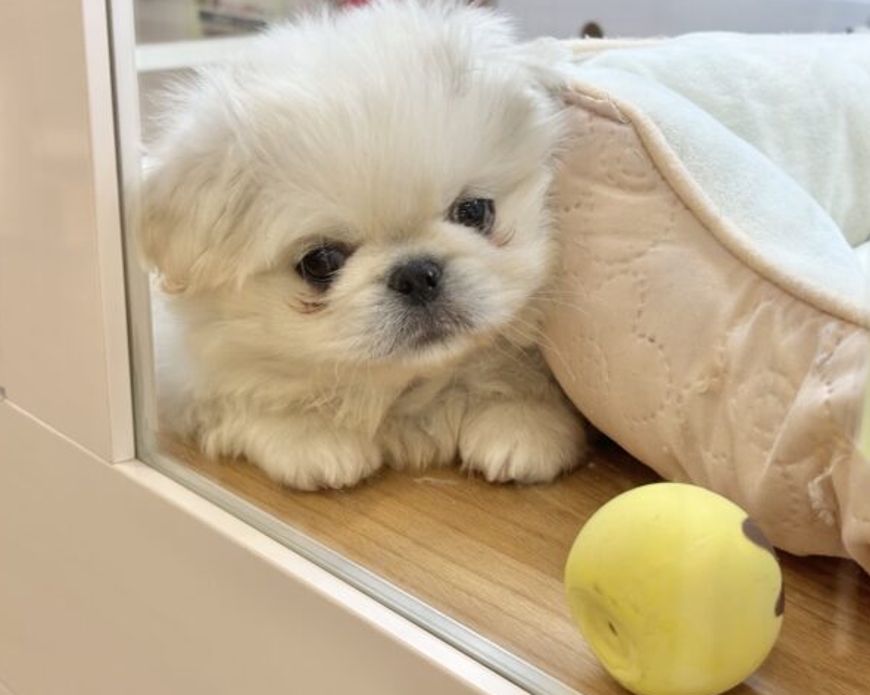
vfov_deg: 27.6
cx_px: 431
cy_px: 348
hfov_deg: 34.2
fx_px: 1415
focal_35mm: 55
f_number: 1.6
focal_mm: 5.96
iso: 32
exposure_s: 1/50
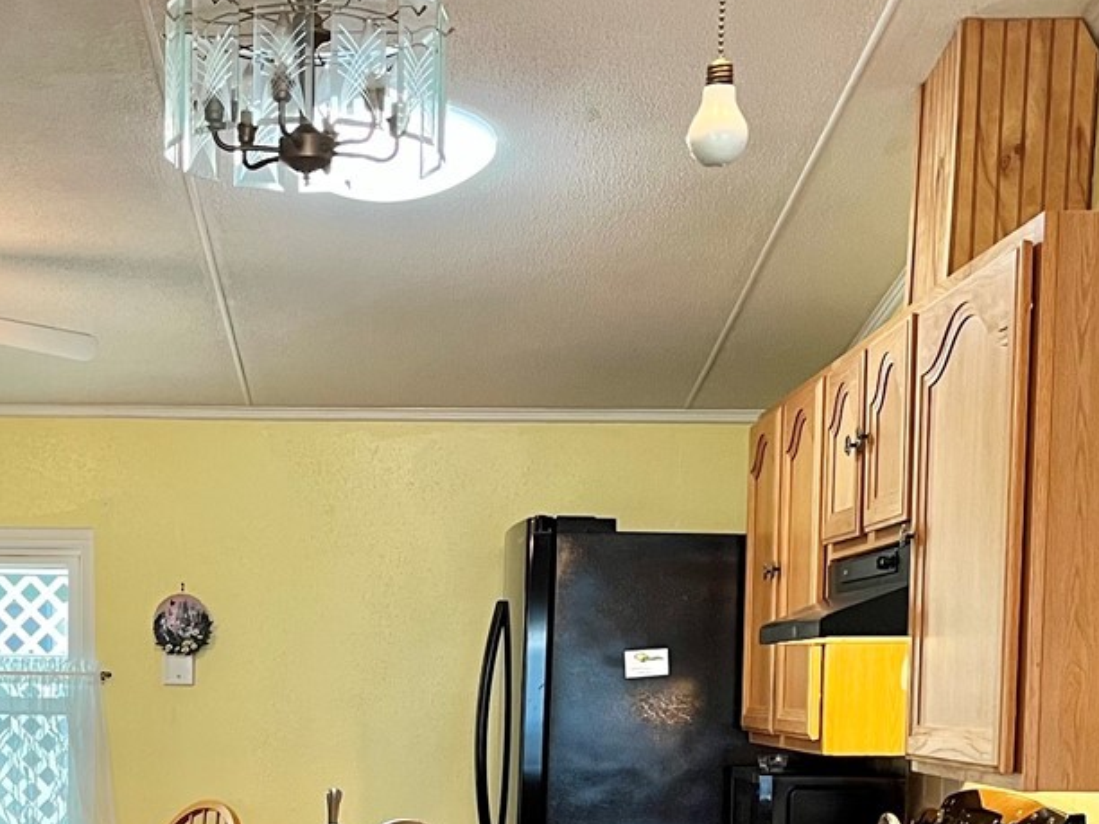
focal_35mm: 68
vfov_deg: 20.8
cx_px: 316
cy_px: 847
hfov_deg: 28.3
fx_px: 2159
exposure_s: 1/60
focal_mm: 5.1
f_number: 1.6
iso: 125
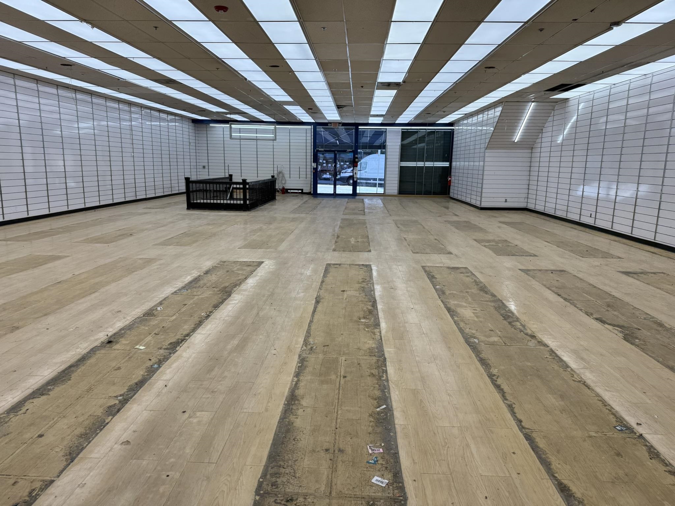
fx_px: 468
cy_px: 253
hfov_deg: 71.6
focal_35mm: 24
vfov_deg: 56.8
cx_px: 338
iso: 80
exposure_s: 1/722
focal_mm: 6.76
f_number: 1.78
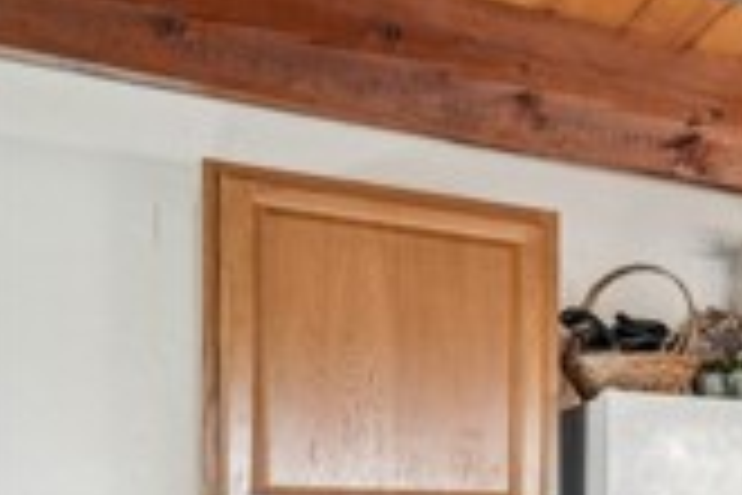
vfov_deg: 20.3
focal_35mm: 64
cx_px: 1426
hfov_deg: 19.8
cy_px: 549
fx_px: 1318
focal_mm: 16.5
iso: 400
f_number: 9.5
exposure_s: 1/8
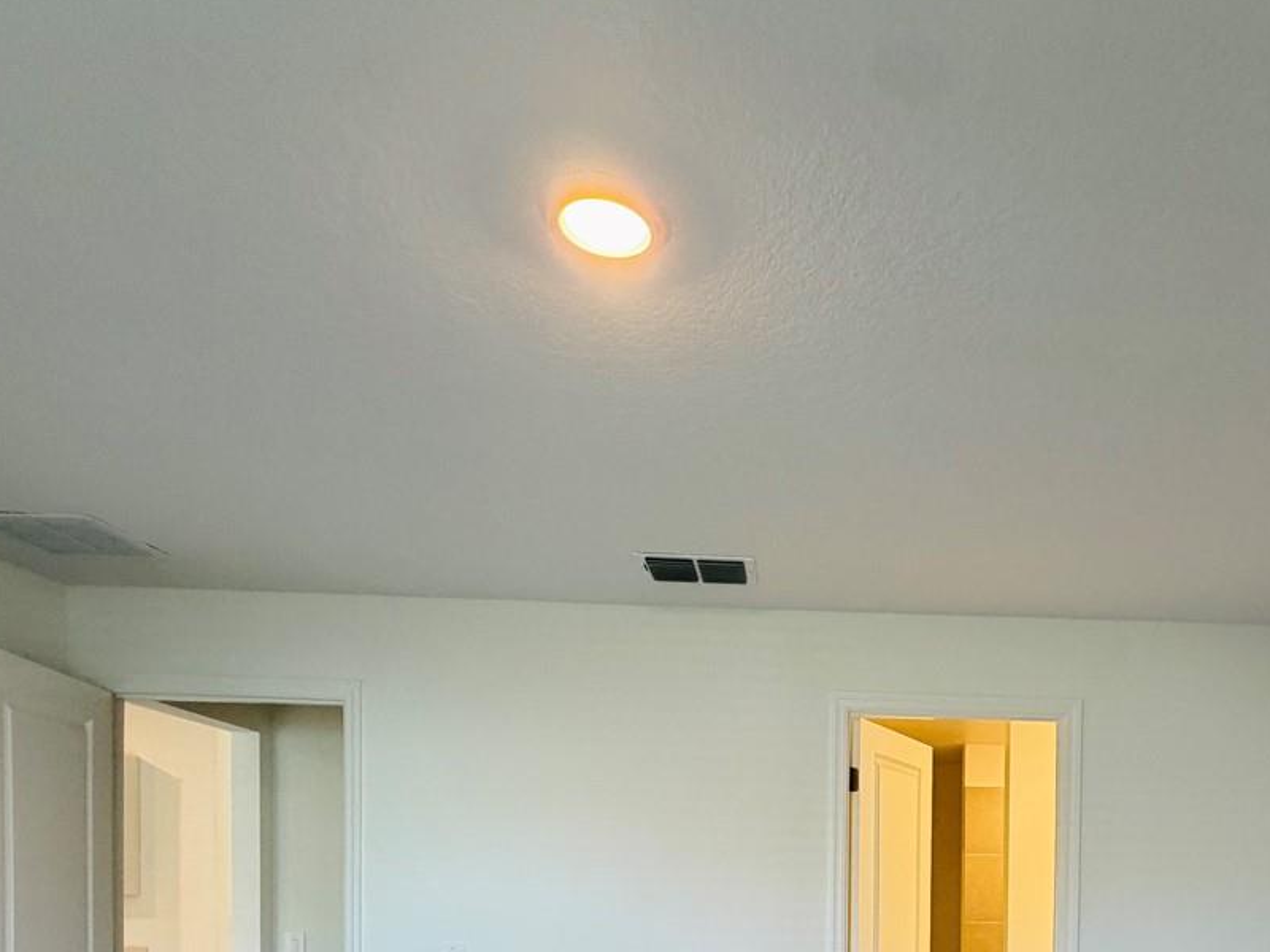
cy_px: 916
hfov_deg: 60.6
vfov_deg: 43.8
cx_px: 921
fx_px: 1027
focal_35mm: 28
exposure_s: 1/60
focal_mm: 2.22
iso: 250
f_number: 2.2
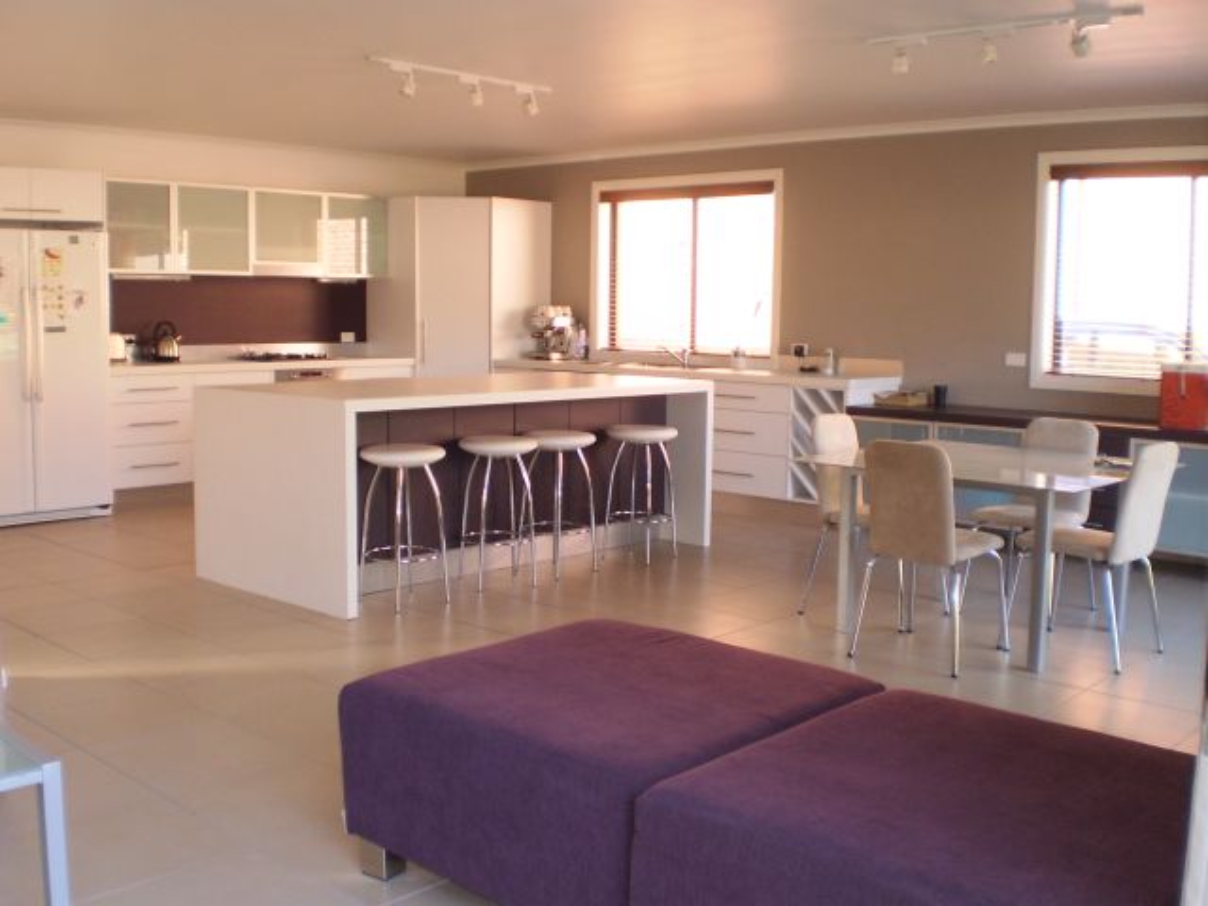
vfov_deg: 39.7
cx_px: 604
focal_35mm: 36
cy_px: 453
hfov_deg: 51.4
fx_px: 1256
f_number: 3.1
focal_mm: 6.3
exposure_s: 1/30
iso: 125
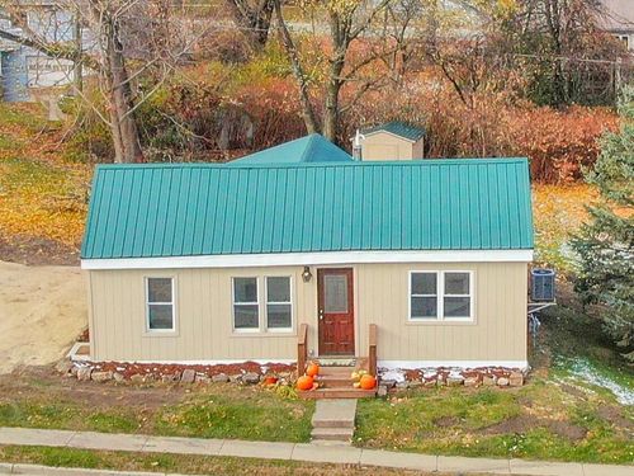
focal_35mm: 24
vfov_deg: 56.8
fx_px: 440
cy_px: 238
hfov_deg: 71.6
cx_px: 317
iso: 100
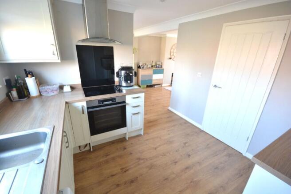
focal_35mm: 15
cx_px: 146
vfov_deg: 77.3
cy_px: 97
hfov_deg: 100.4
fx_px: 121
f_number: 8
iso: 400
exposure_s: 1/6
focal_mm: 10
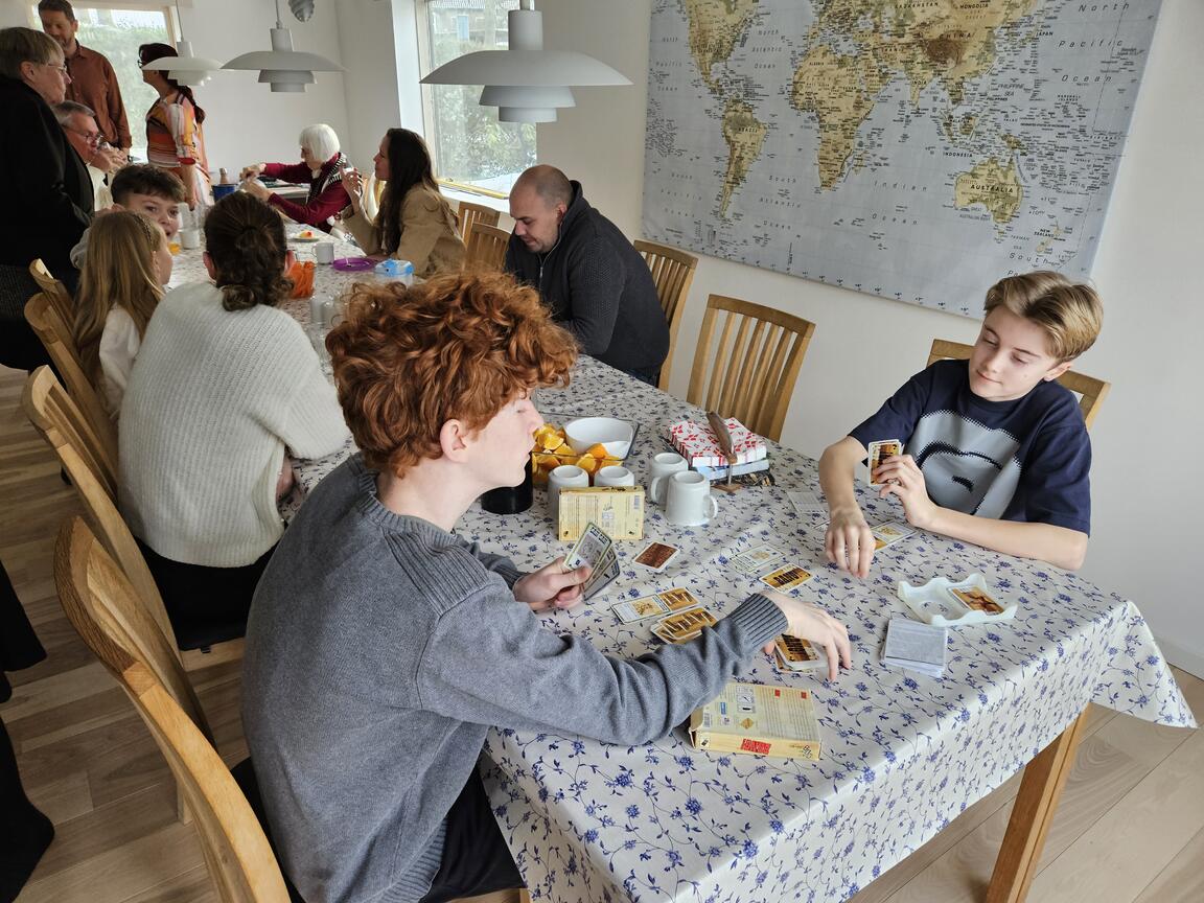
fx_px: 800
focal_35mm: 23
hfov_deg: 73.9
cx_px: 602
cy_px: 452
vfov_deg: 58.9
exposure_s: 1/180
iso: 125
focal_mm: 5.4
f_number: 1.8
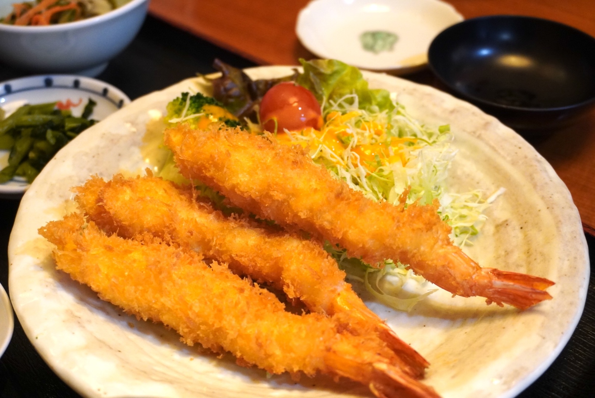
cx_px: 298
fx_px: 794
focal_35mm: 48
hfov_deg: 41.1
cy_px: 199
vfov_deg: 28.1
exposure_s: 1/60
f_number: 5
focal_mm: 32
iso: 2500
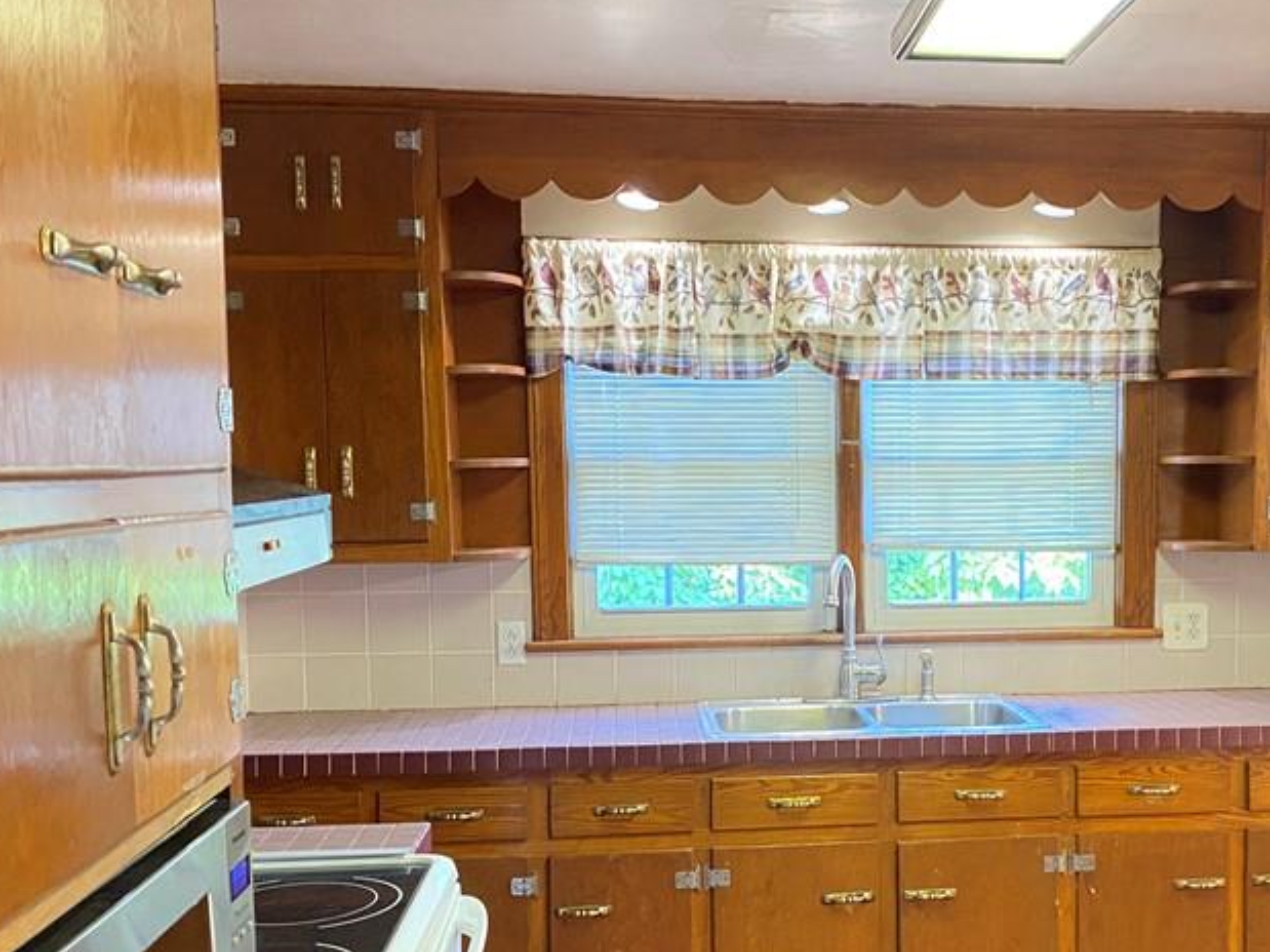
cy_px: 609
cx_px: 856
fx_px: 1577
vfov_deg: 33.4
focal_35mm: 43
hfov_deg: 43.2
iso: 500
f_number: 1.8
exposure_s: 1/40
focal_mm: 4.25
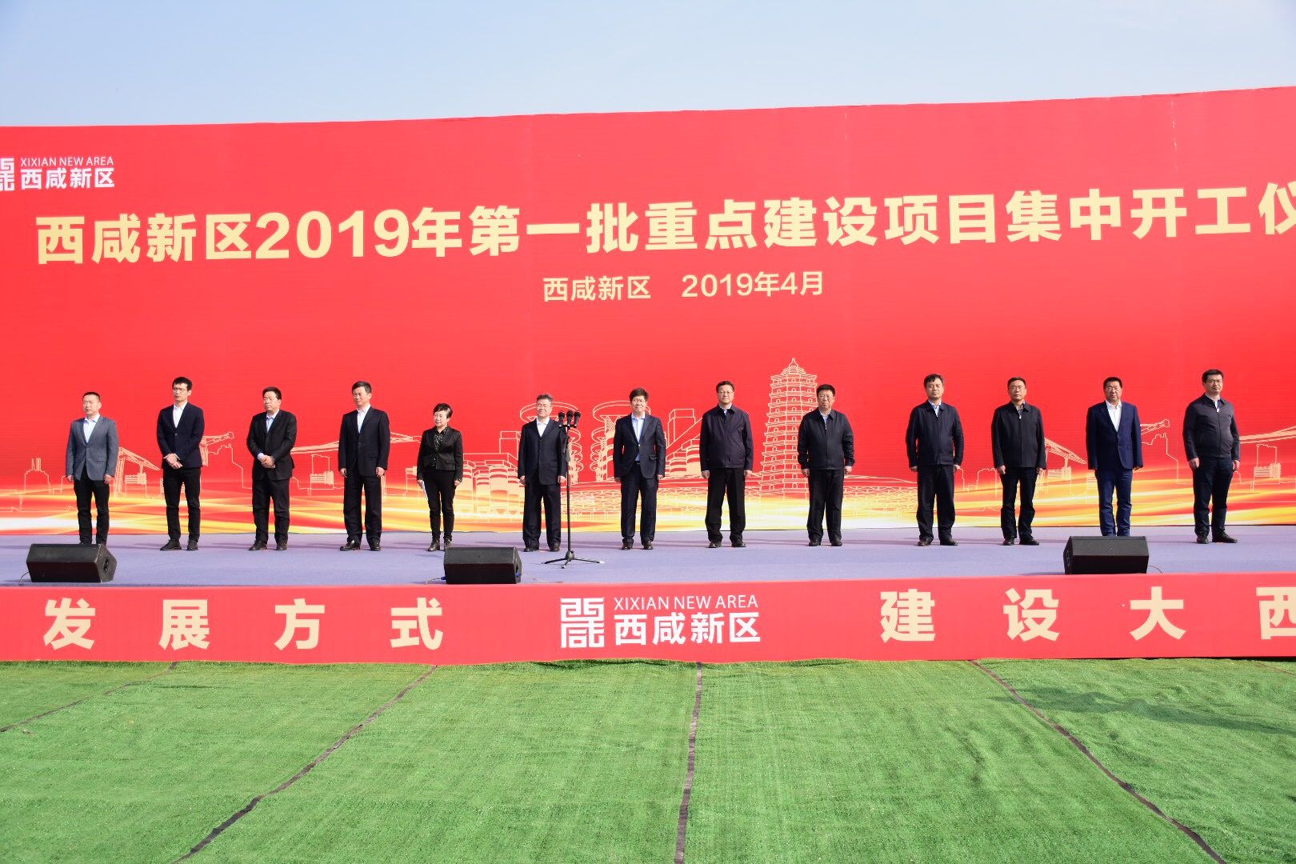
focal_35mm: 34
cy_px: 432
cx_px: 648
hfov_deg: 55.1
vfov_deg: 38.4
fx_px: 1242
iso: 200
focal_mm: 23
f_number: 3.8
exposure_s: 1/1250
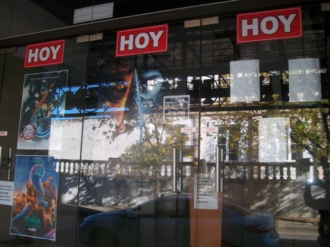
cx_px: 165
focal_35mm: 36
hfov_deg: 51.4
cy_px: 124
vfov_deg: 39.7
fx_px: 343
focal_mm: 6
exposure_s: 1/125
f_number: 2.7
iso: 80
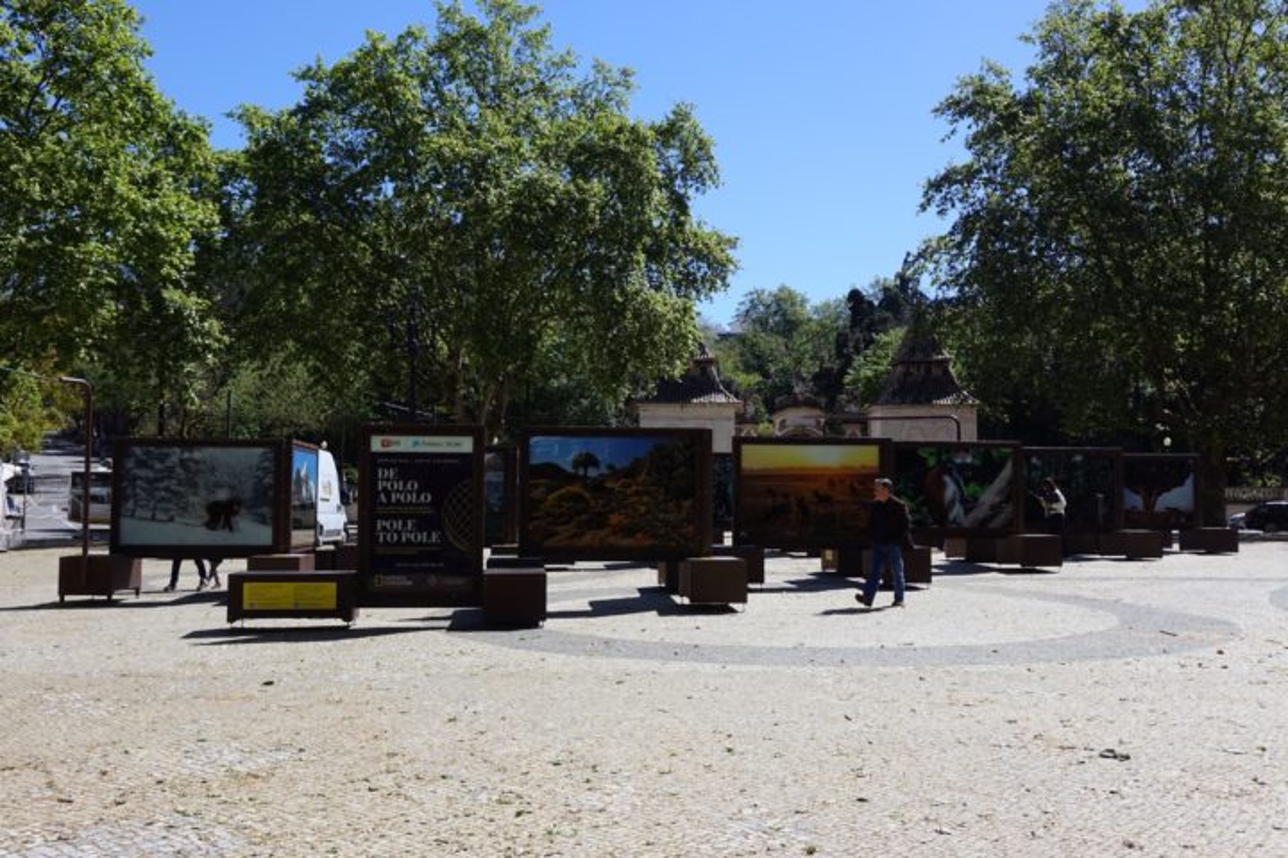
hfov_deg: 53.1
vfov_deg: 36.9
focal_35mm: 36
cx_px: 644
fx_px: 1288
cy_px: 429
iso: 100
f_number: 4
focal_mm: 13.37
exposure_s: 1/640
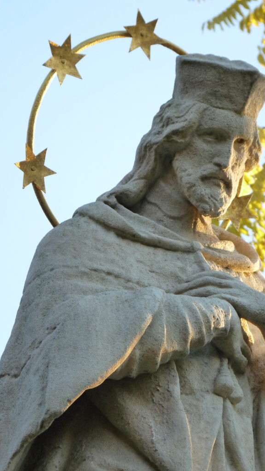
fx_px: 2512
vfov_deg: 10.7
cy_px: 236
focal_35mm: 201
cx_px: 162
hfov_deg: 6.0
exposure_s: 1/200
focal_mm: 32.7
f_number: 4
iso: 320
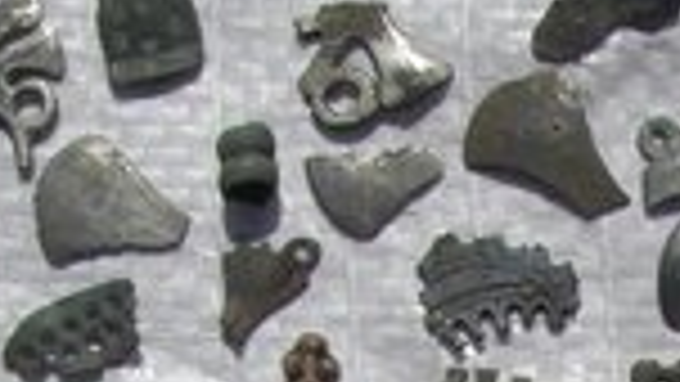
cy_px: 998
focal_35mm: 176
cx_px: 806
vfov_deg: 6.5
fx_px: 3174
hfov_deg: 12.0
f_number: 6.6
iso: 64
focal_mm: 6.3
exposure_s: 1/800
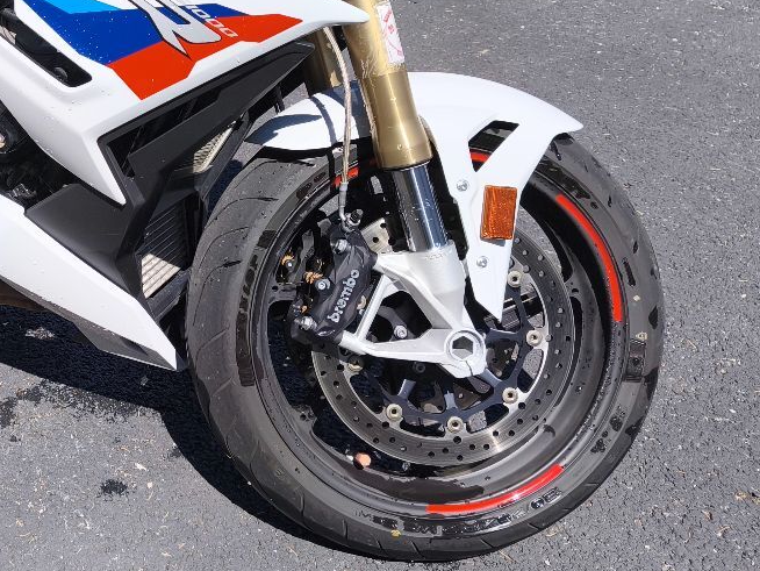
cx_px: 35
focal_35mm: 45
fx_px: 988
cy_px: 116
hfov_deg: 38.3
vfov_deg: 31.4
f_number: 1.7
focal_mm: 5.35
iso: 80
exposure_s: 1/3778
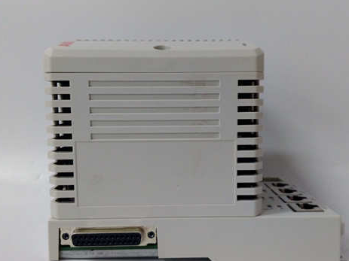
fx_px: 353
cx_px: 186
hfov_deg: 52.6
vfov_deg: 40.6
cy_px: 144
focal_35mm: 35
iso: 312
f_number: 2
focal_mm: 3.79
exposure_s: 1/33
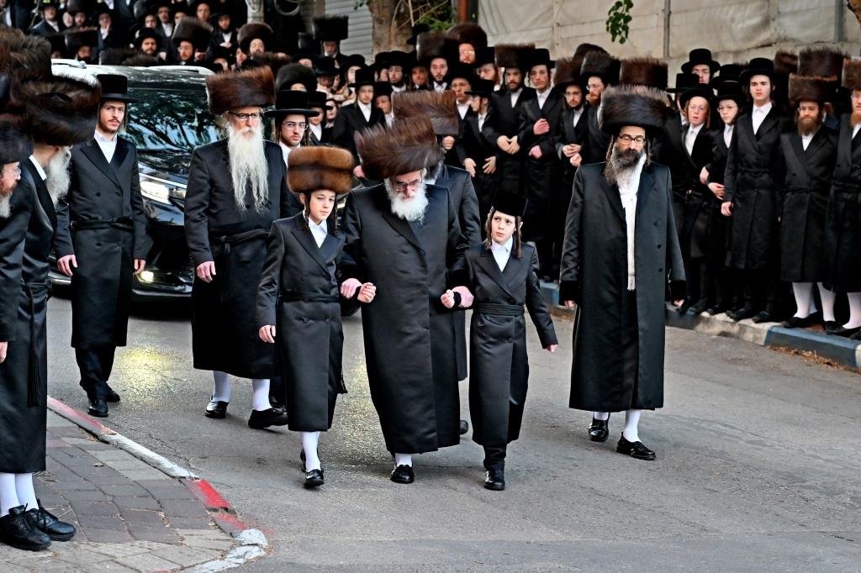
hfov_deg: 18.3
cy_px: 286
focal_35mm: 112
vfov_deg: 12.2
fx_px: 2678
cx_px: 430
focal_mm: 75
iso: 640
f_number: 4
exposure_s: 1/400
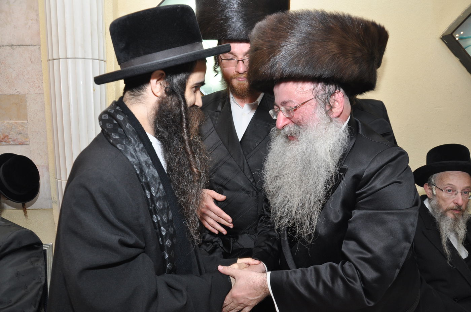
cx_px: 236
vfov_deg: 47.8
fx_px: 353
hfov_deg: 67.5
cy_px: 156
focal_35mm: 27
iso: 500
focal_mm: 18
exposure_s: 1/60
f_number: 5.6
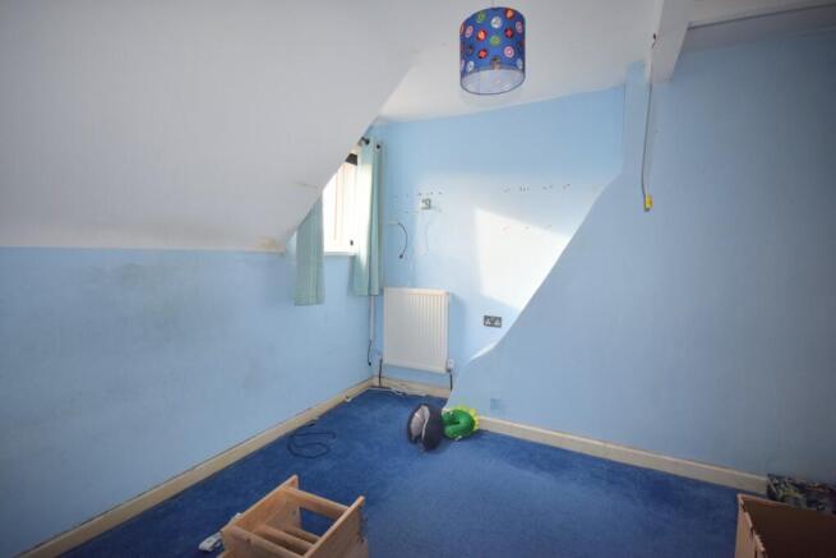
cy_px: 279
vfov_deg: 72.1
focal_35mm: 16
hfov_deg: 95.0
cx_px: 418
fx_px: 383
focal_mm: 11
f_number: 5
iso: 800
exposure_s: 1/100
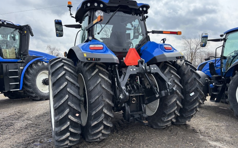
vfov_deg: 44.5
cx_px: 120
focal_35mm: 28
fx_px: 182
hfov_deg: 66.5
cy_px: 78
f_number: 1.6
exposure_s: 1/1667
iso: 50
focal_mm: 5.96
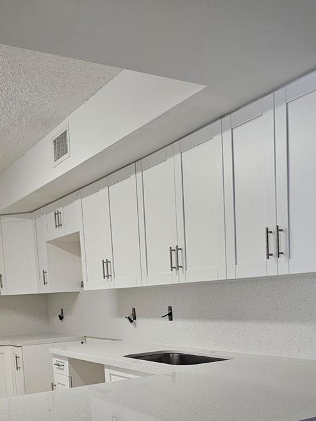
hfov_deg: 34.3
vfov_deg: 42.4
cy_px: 347
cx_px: 138
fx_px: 511
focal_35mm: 42
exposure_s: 1/120
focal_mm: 6.3
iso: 200
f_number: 1.7
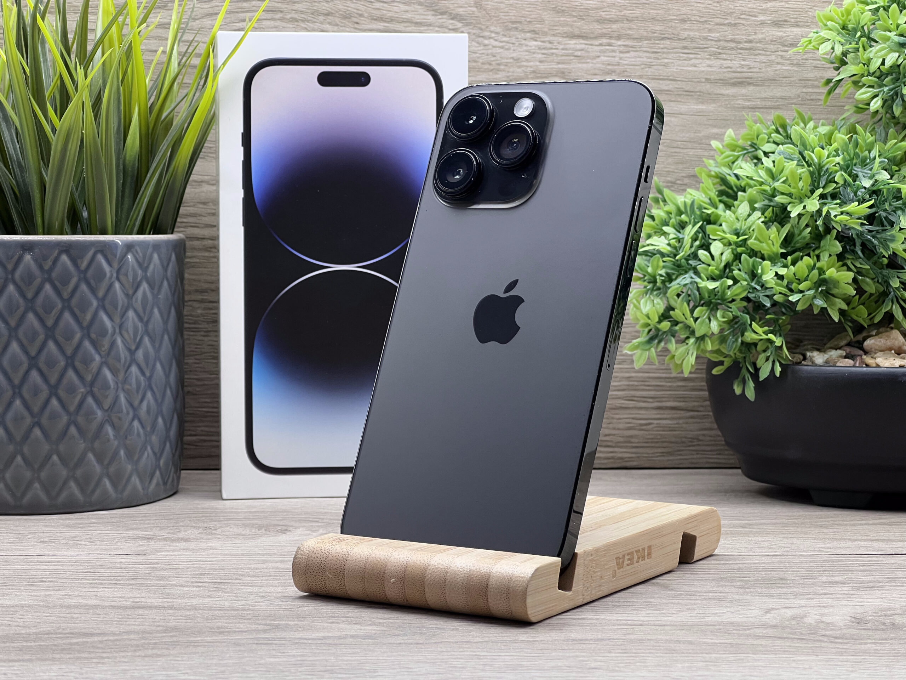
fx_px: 2015
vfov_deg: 19.1
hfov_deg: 25.3
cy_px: 340
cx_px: 453
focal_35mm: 77
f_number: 2.8
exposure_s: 1/100
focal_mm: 9
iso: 100
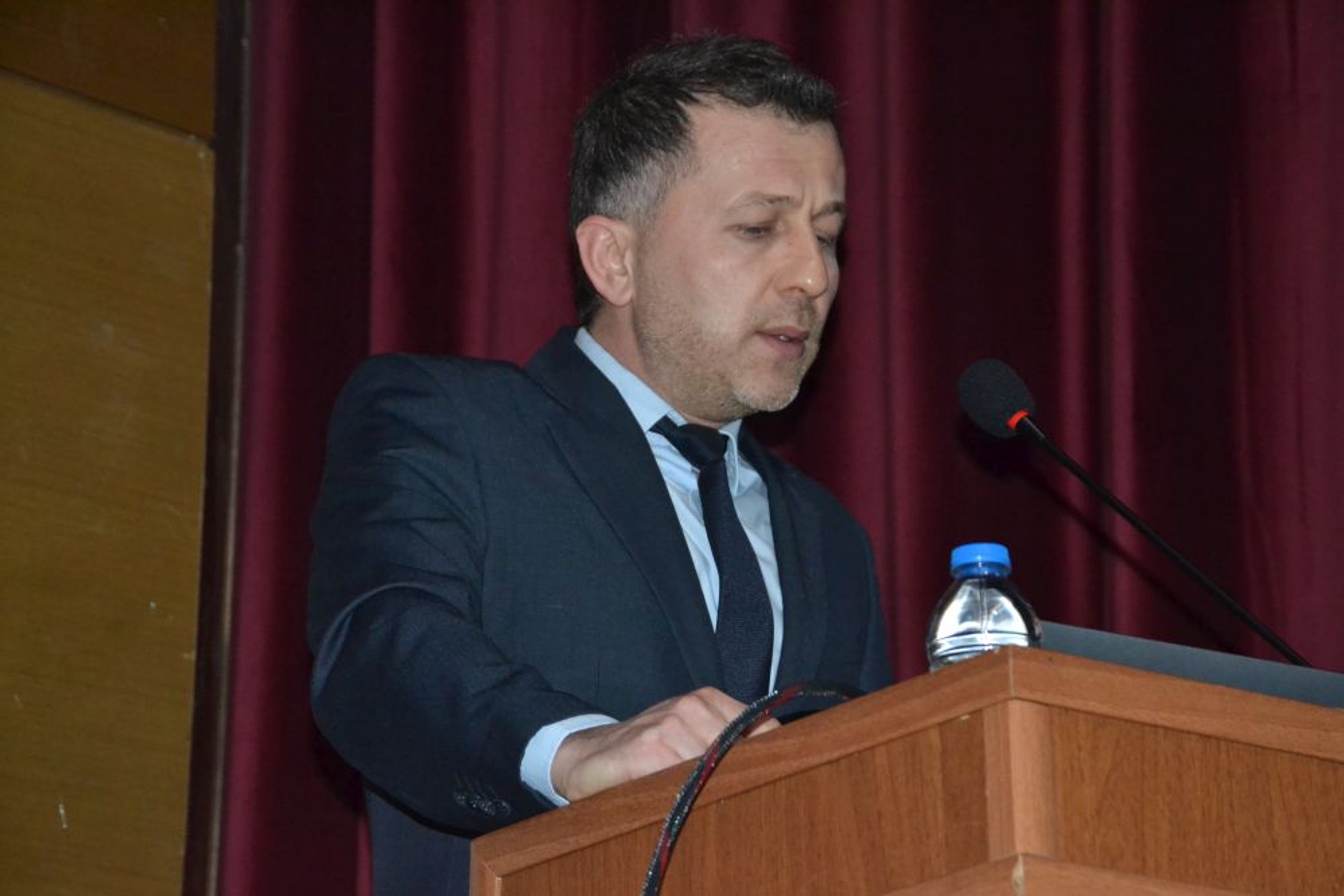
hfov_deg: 17.1
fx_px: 4480
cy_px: 448
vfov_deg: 11.4
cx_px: 672
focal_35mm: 120
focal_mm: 80
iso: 3200
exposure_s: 1/60
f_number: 5.6
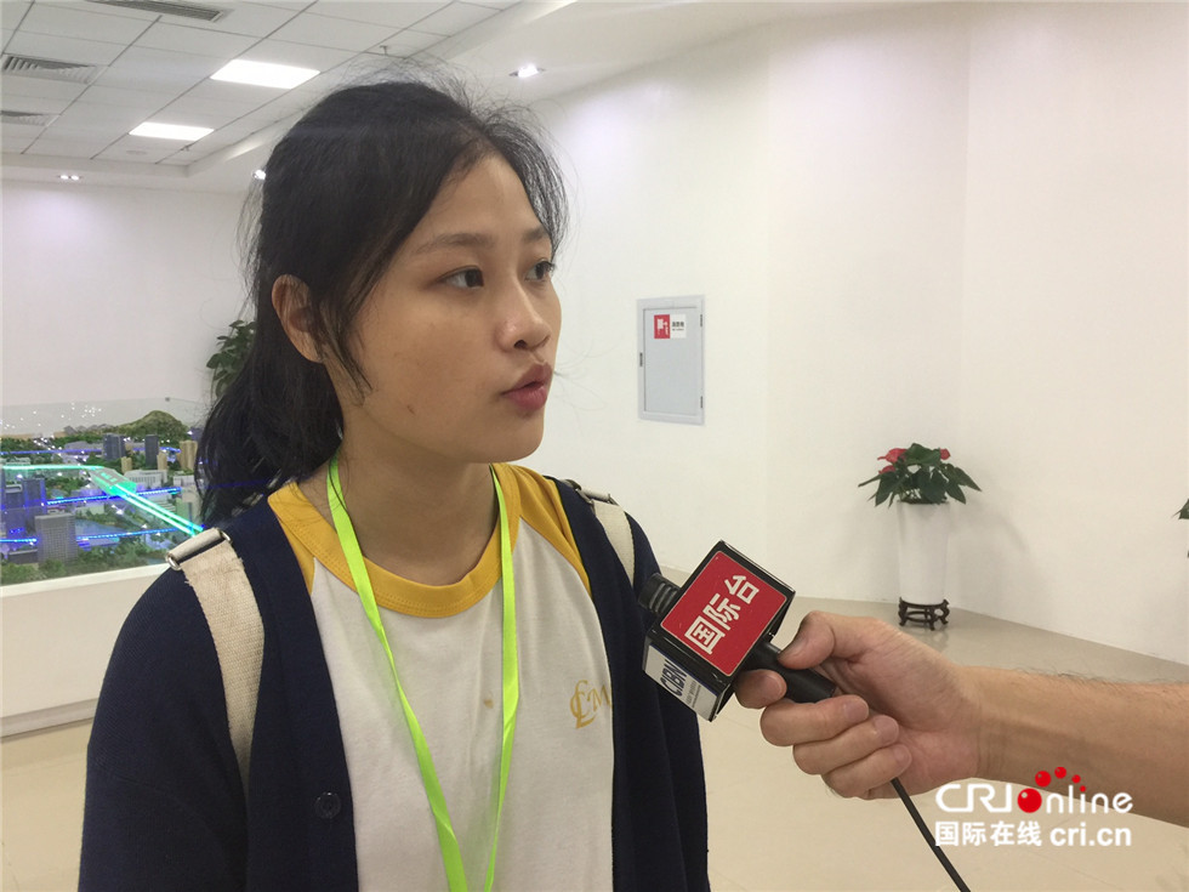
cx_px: 594
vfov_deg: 48.2
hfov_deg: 61.7
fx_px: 996
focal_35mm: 29
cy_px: 446
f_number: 2.2
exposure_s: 1/33
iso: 64
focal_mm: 4.15
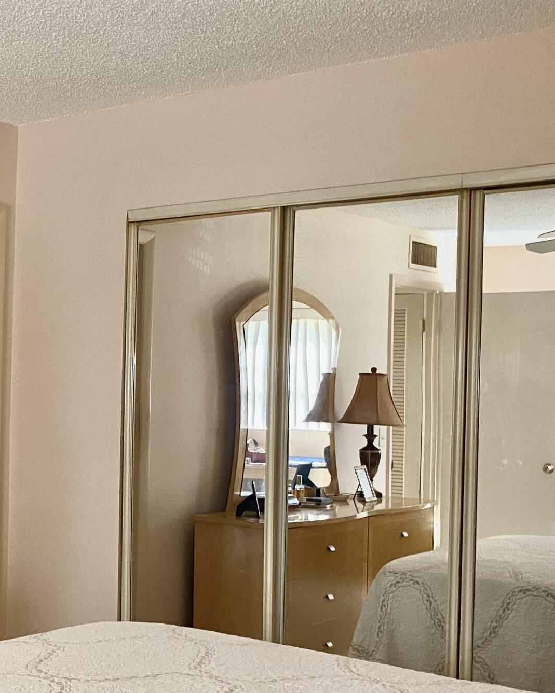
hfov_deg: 24.9
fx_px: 1170
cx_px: -51
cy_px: 393
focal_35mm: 57
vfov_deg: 33.0
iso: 200
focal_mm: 4.25
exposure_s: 1/60
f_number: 1.8
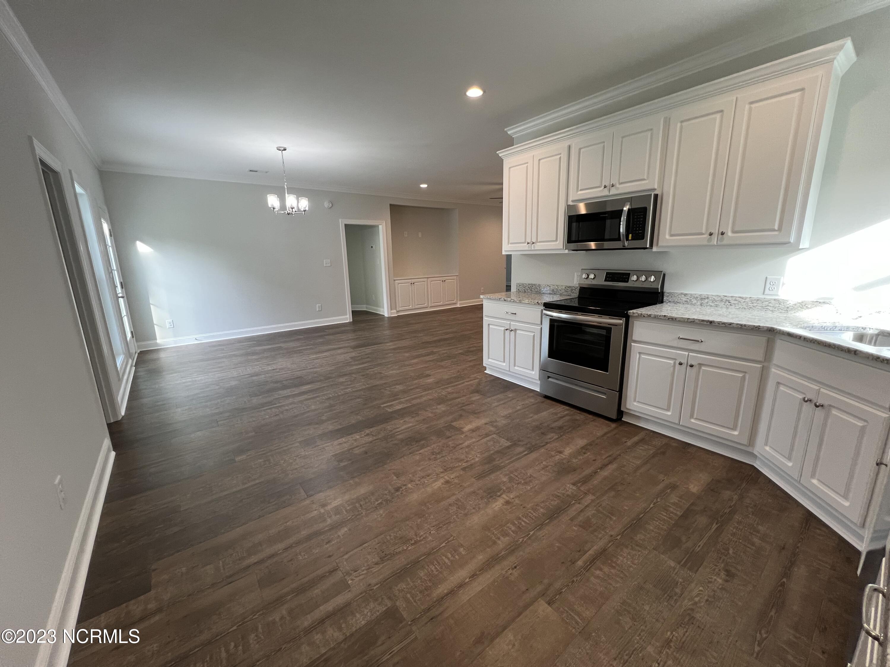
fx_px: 334
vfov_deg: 89.9
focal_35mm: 13
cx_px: 445
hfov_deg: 106.2
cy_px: 334
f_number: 1.8
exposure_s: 1/120
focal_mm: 1.57
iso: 200
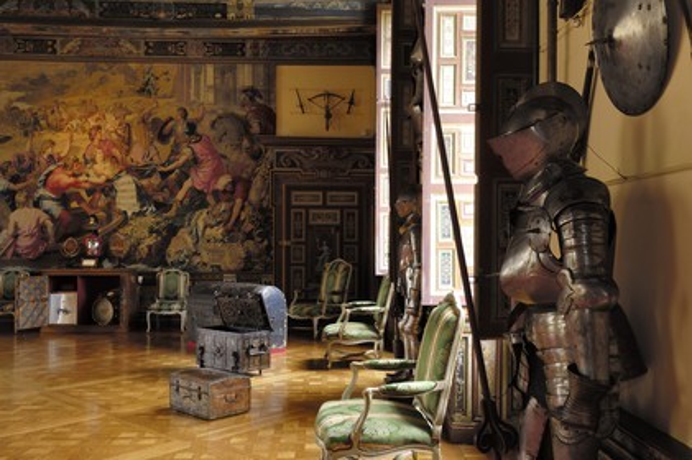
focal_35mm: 36
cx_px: 346
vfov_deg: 36.8
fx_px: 691
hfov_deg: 53.2
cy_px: 230
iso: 100
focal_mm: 24
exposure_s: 1/2
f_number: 9
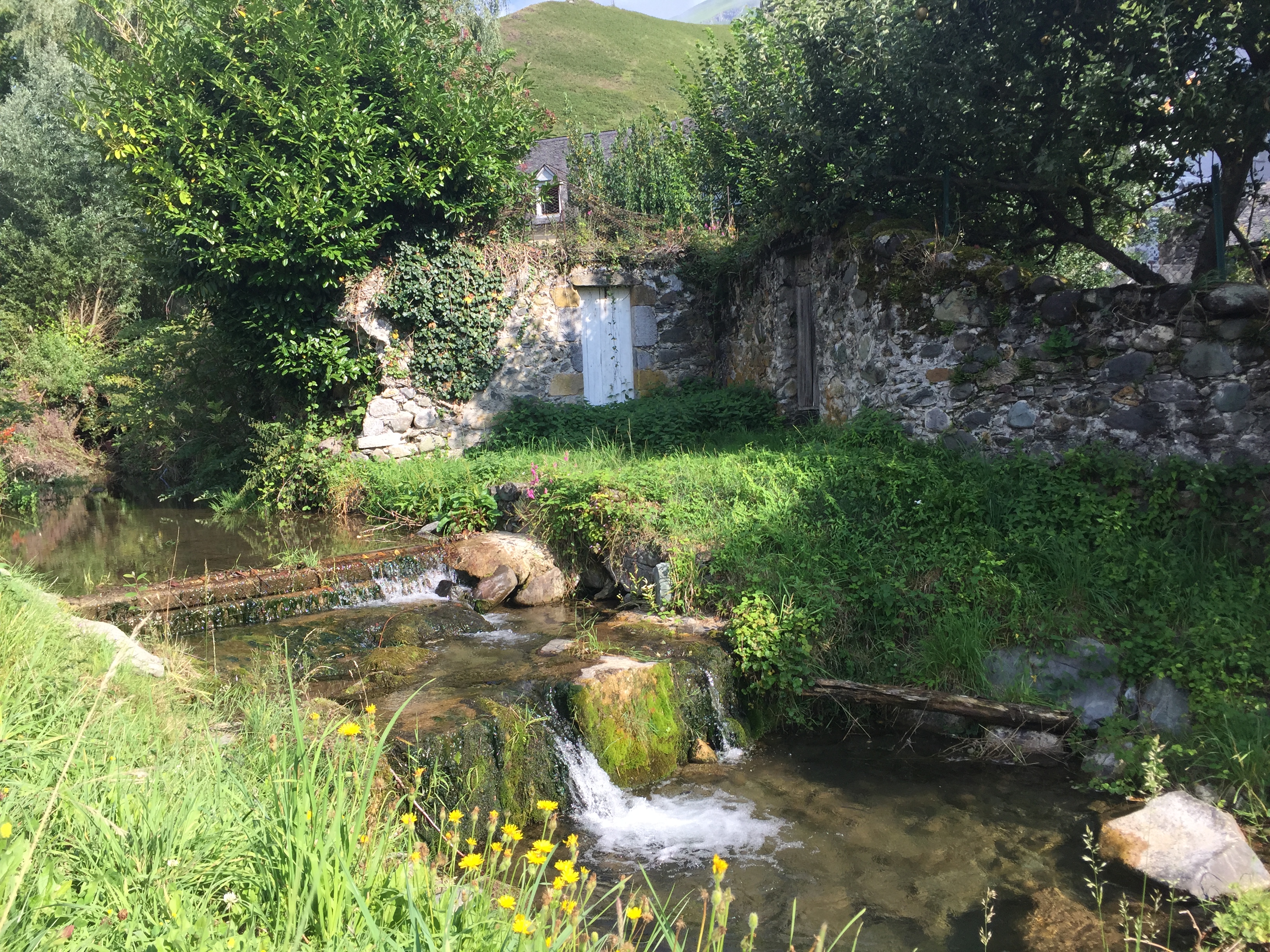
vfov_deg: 48.2
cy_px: 476
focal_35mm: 29
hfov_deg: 61.7
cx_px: 635
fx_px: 1064
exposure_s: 1/807
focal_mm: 4.15
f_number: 2.2
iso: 32
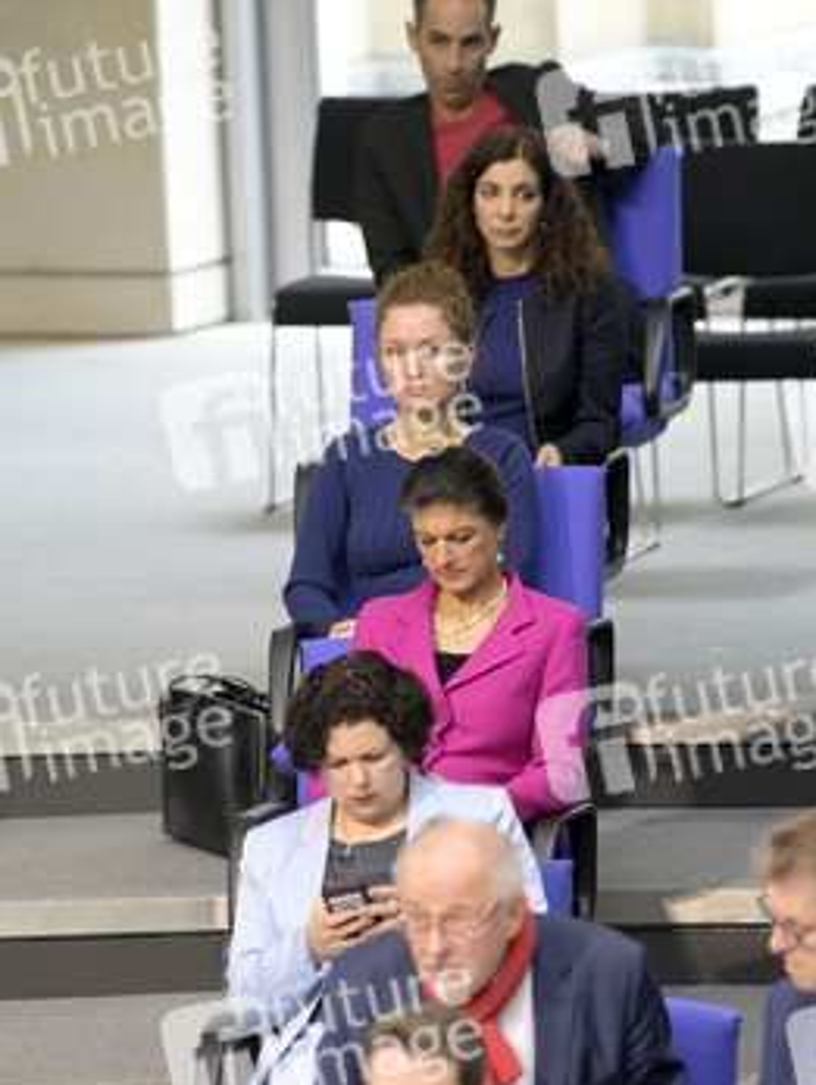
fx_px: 17349
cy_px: 572
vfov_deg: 3.6
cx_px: 413
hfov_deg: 2.7
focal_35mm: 553
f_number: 5.6
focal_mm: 500
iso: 8000
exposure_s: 1/200
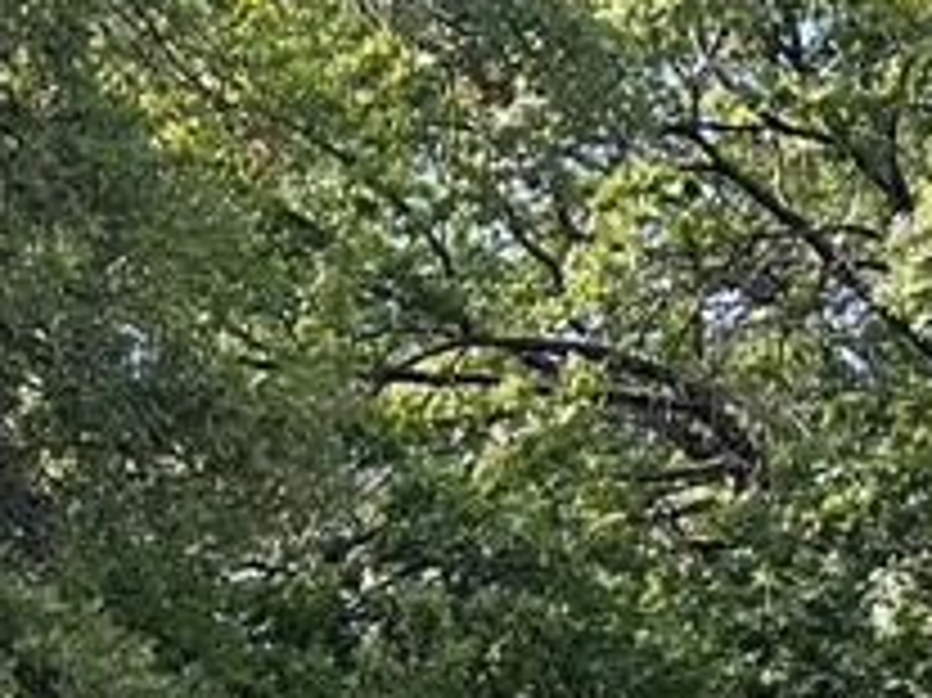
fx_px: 3202
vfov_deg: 11.5
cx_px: -761
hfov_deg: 14.5
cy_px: 1261
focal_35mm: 119
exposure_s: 1/623
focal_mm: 6.86
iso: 80
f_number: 1.78
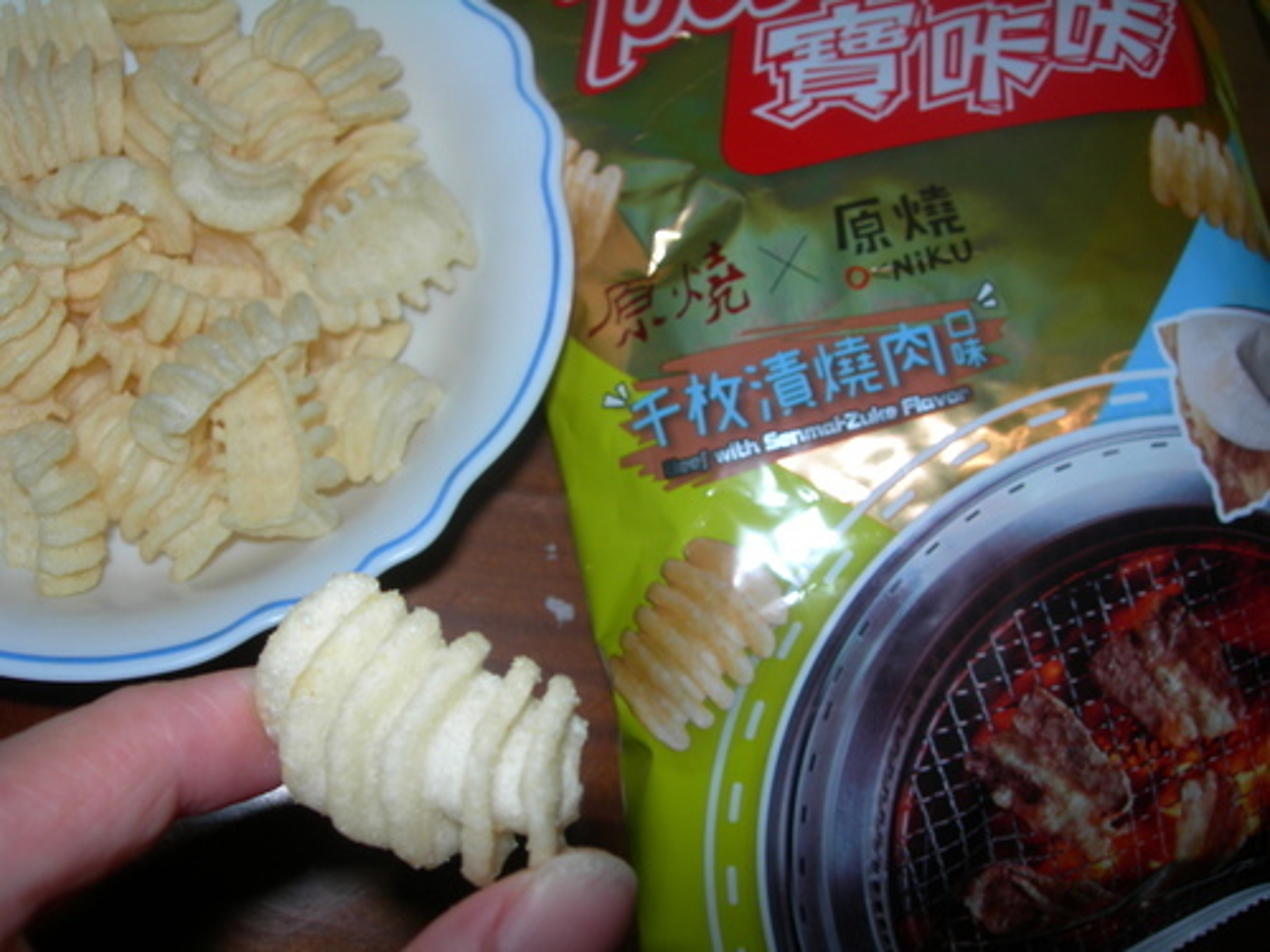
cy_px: 476
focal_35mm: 38
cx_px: 635
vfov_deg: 37.7
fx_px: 1394
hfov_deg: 49.0
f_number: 4.8
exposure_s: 1/60.1
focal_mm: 7.8
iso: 50
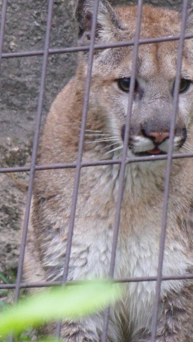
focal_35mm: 573
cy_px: 119
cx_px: 101
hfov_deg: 2.1
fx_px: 5212
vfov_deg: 3.8
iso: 320
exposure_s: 1/60
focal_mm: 46.8
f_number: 5.9
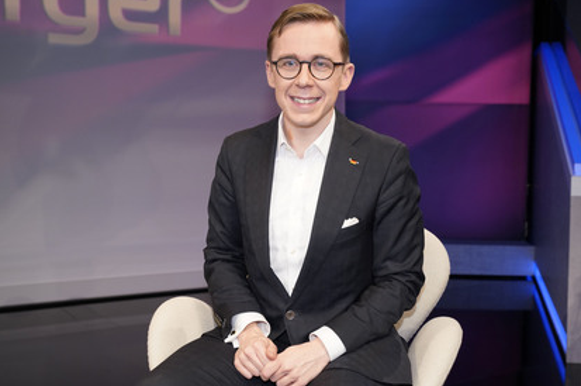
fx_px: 757
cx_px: 316
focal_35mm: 47
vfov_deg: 28.6
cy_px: 193
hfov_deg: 41.9
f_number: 5.6
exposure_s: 1/125
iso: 2000
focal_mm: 43
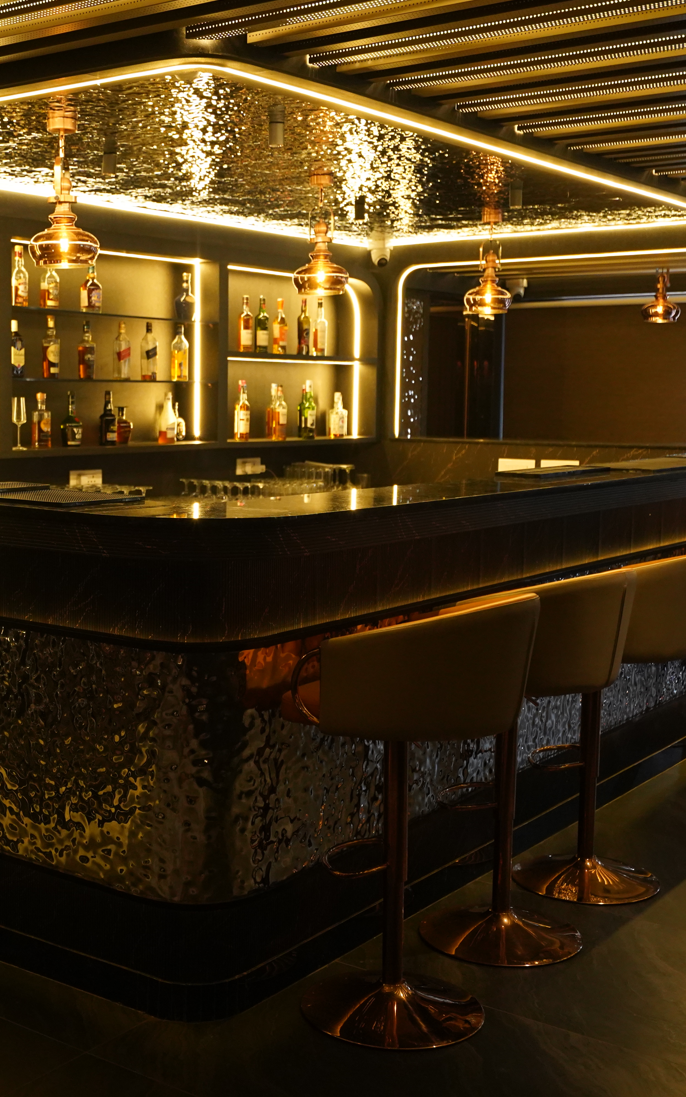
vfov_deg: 43.5
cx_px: 212
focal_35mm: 46
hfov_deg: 27.8
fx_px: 1376
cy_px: 547
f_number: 4
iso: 3200
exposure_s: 1/160
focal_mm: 30
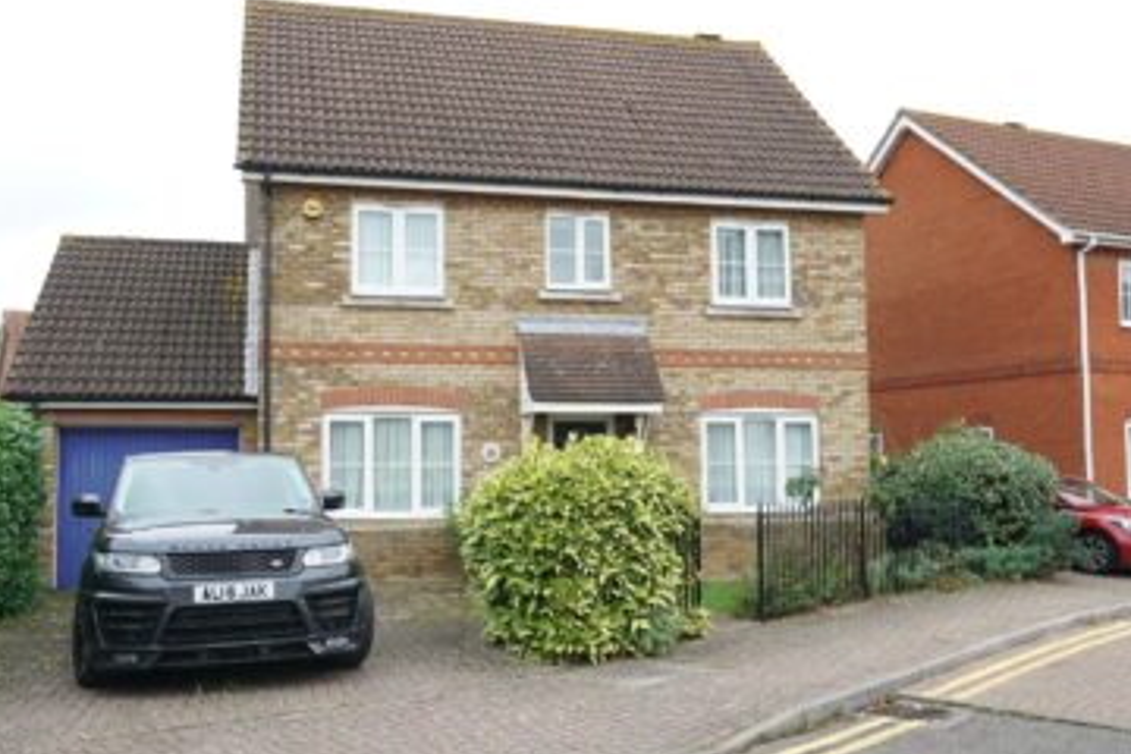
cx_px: 522
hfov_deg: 54.4
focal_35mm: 35
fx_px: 1099
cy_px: 402
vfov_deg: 37.8
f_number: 6.3
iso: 400
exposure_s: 1/125
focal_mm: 21
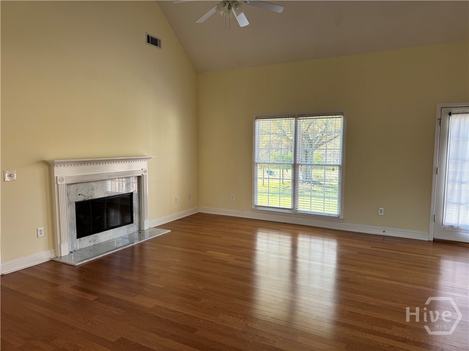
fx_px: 325
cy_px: 176
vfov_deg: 56.8
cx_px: 234
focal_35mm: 24
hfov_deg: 71.6
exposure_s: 1/134
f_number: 1.78
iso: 100
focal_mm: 6.76
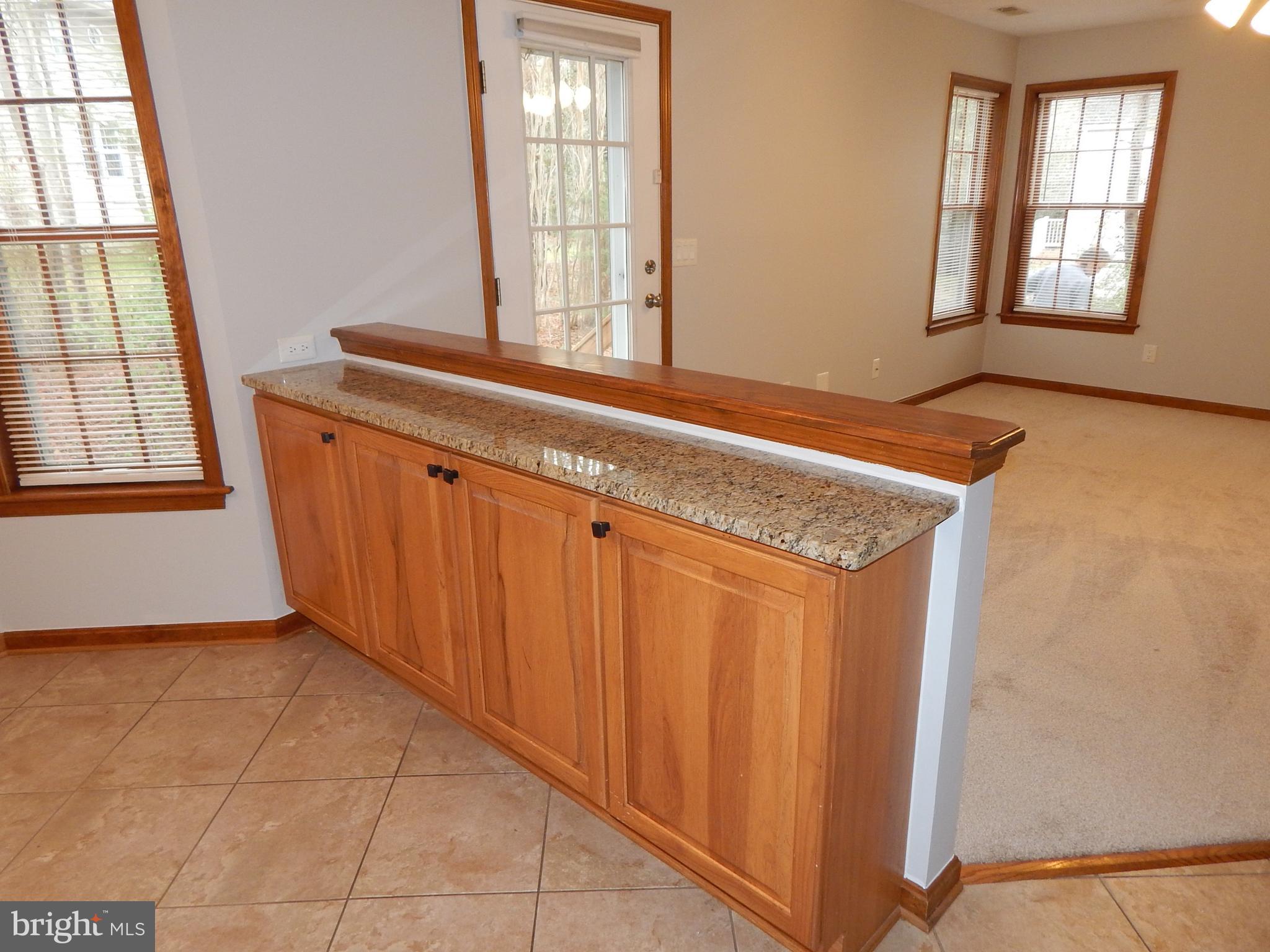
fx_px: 807
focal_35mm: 22
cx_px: 635
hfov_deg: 76.4
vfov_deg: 61.1
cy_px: 476
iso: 200
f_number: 3
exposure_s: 1/30
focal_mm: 4
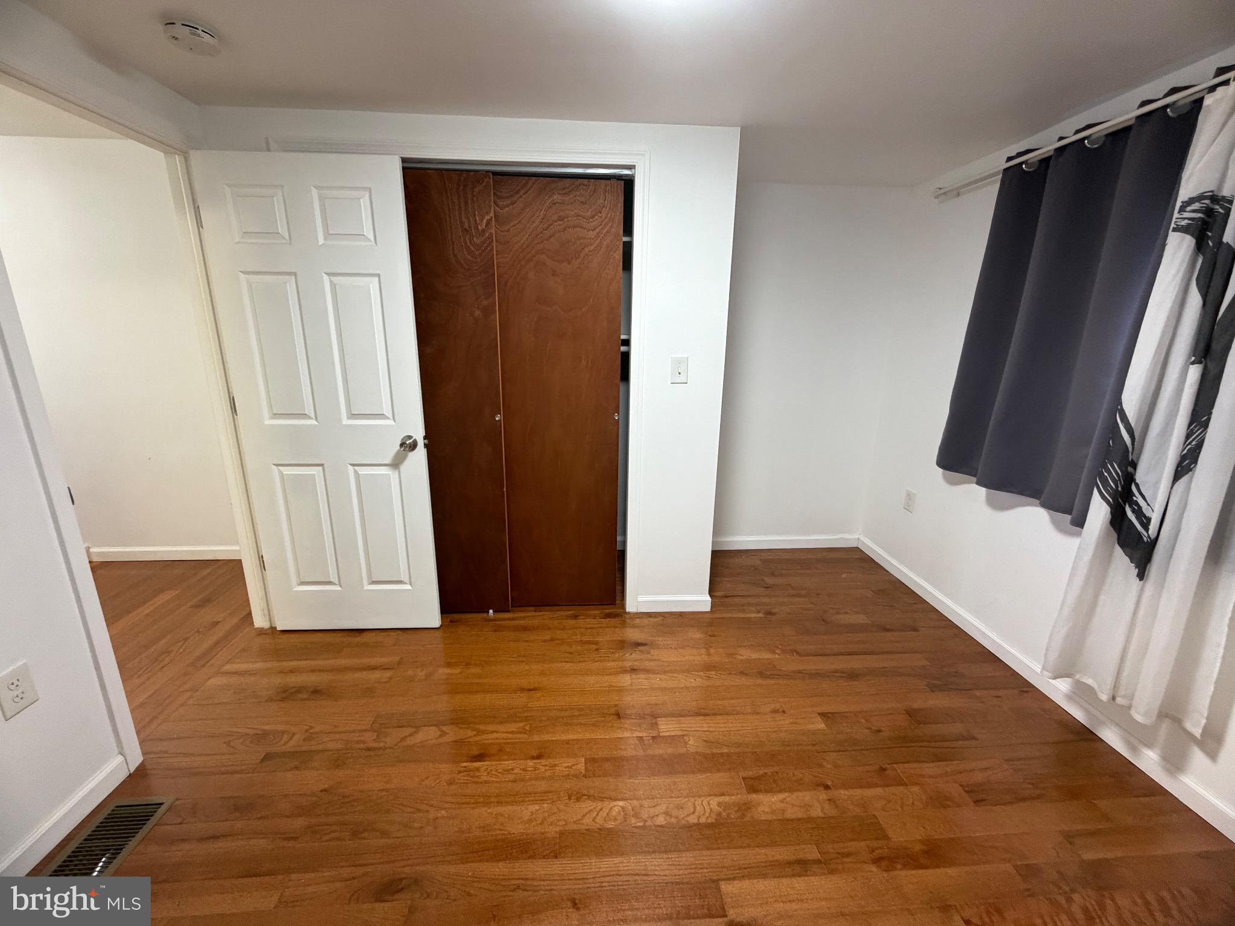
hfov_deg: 102.1
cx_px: 618
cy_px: 463
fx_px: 499
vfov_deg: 85.7
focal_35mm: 14
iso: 250
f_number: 2.2
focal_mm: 2.22
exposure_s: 1/60
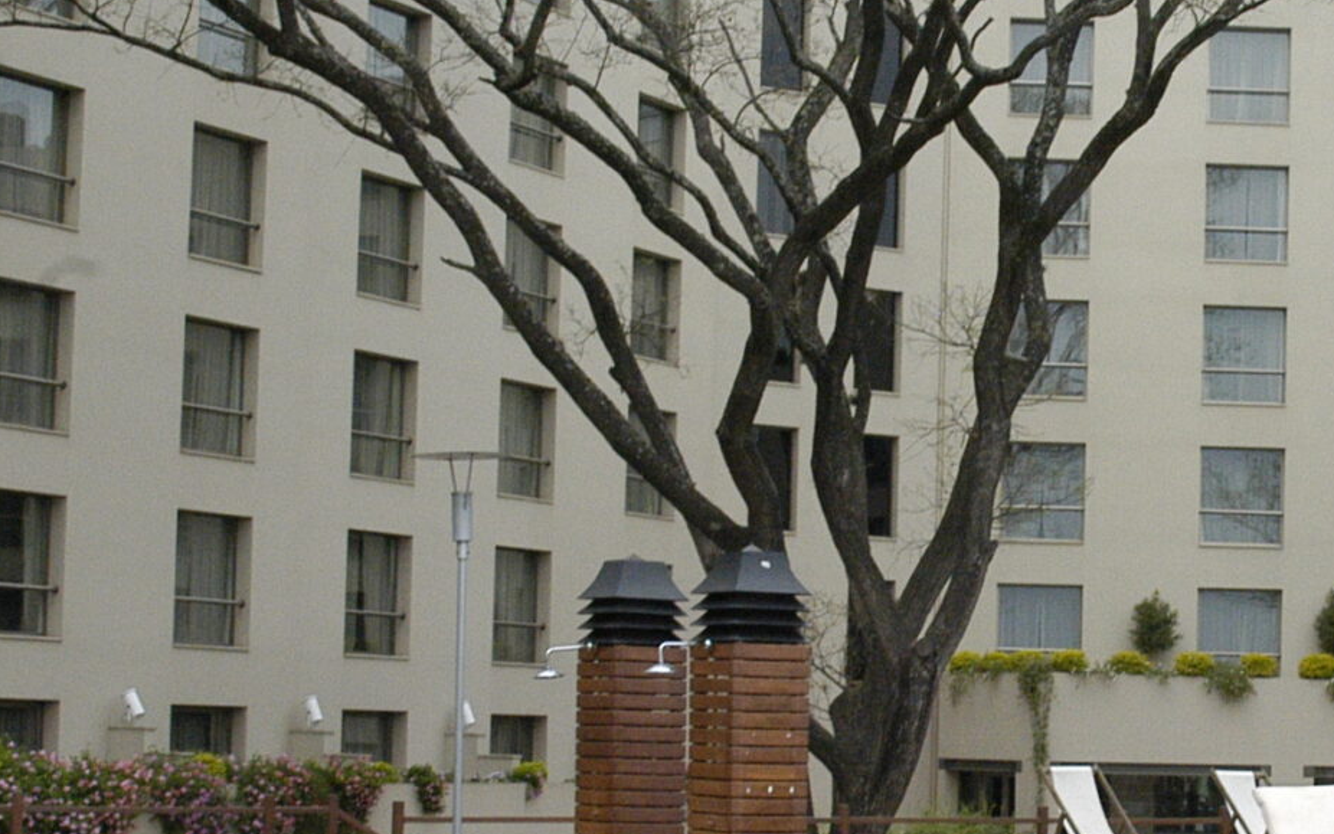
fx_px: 2763
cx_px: 1148
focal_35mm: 76
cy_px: 572
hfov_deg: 26.4
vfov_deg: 17.1
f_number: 10
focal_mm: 18
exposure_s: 1/500
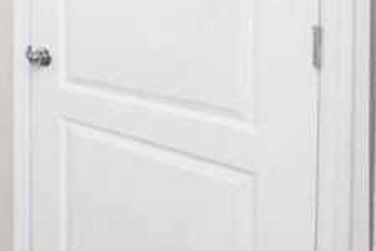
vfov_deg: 26.2
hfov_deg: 28.8
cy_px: -31
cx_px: -173
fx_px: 491
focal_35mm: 47
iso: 100
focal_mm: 10
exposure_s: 1/15
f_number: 7.1
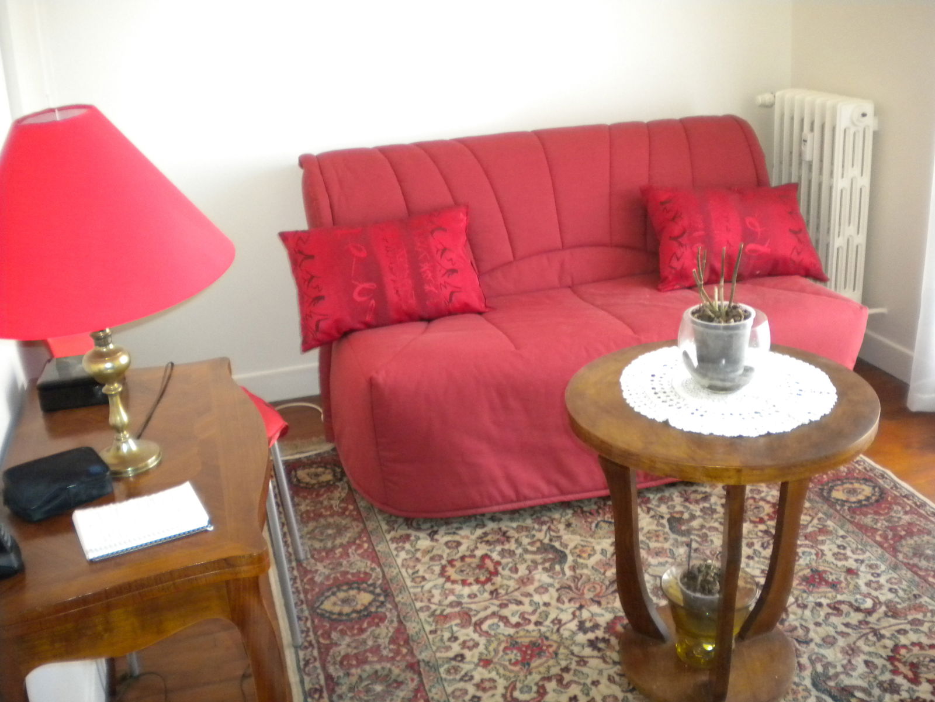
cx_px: 468
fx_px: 945
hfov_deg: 52.6
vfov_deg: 40.7
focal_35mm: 35
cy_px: 351
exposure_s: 1/43.8
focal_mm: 6.3
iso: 400
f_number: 3.1
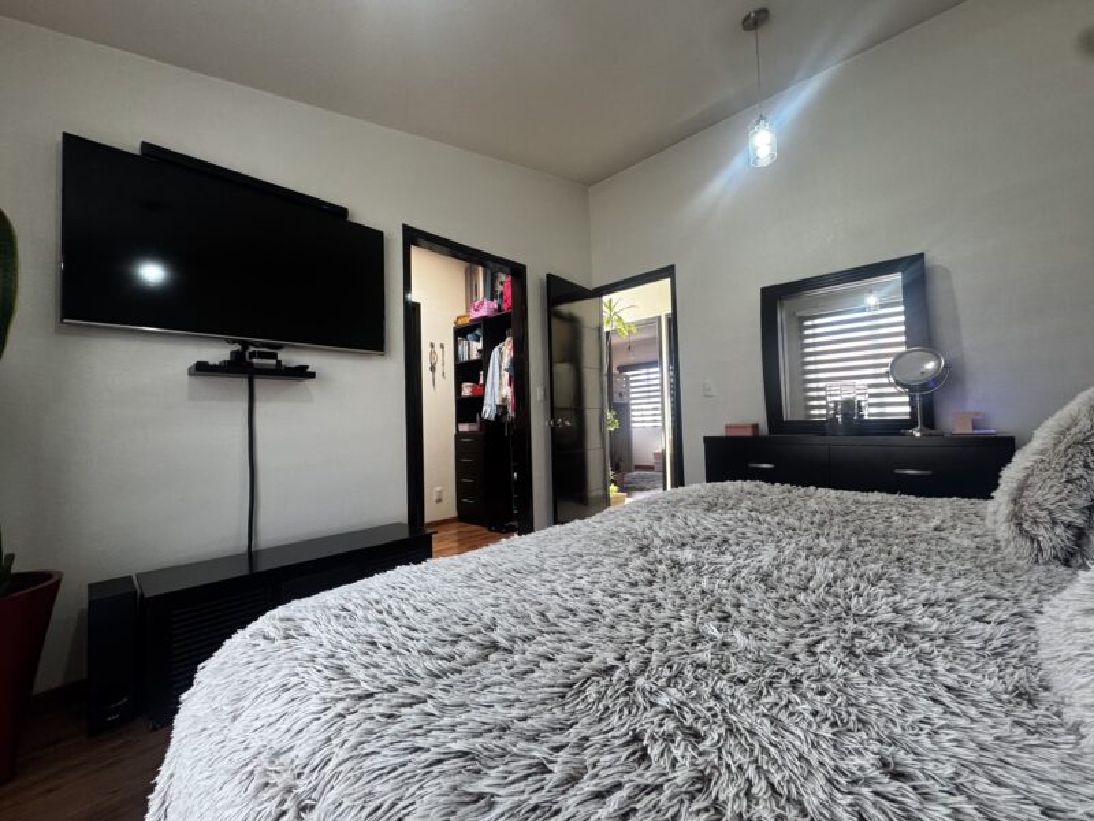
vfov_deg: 85.7
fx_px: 442
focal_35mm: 14
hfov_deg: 102.1
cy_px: 410
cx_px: 547
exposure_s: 1/120
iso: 250
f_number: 2.2
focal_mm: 2.22
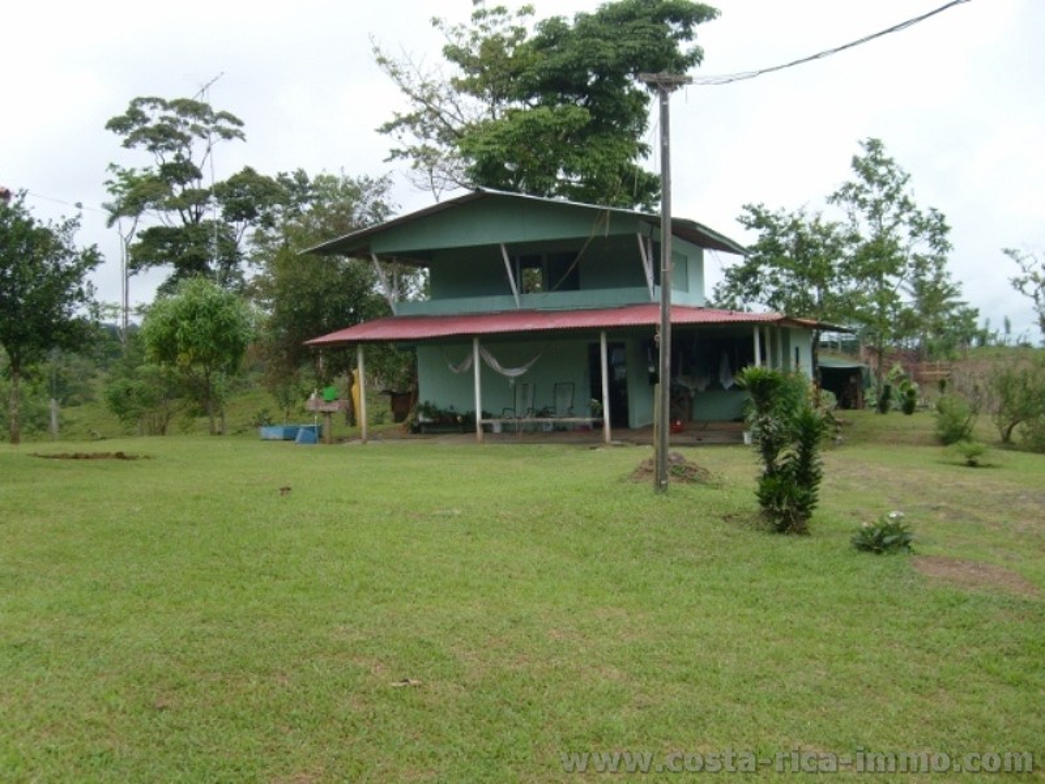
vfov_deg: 40.7
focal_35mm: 35
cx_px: 522
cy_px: 392
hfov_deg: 52.6
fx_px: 1057
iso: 80
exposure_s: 1/125
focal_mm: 5.8
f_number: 7.1
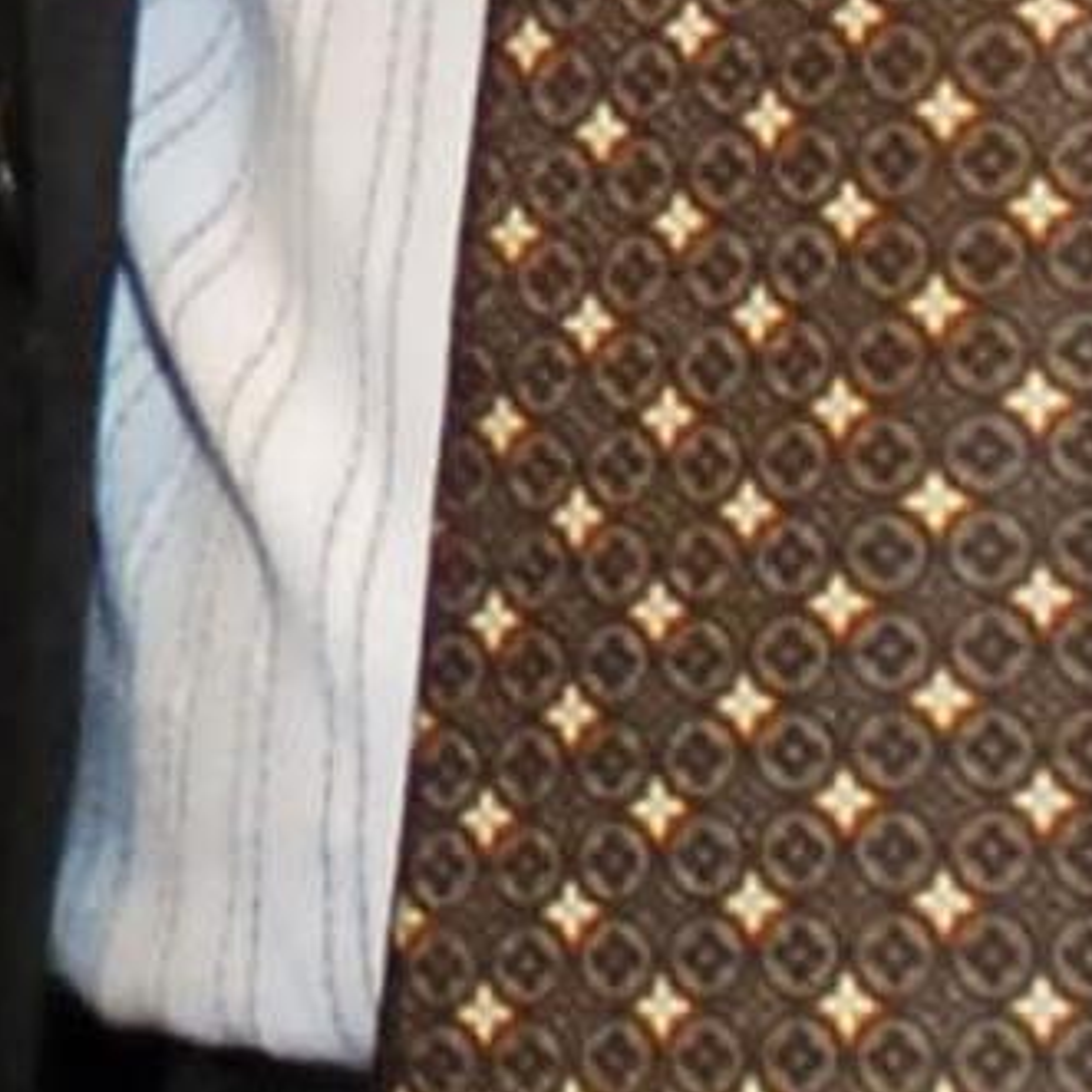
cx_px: -934
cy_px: -1732
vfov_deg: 6.2
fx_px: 9601
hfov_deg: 6.4
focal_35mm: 269
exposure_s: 1/80
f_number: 3.5
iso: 400
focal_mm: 18
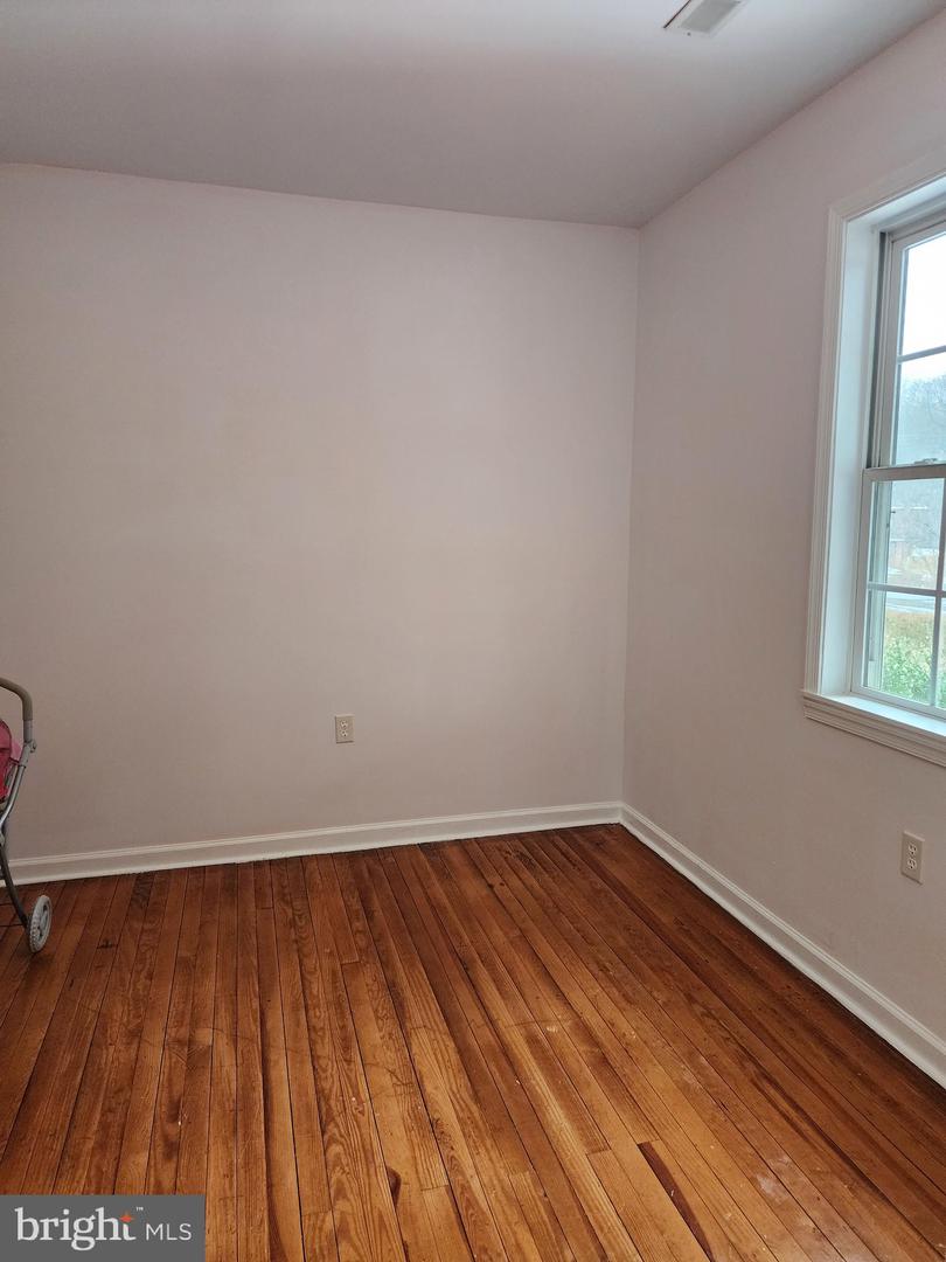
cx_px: 473
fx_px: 838
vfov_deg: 73.9
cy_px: 631
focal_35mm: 23
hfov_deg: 58.9
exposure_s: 1/120
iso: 640
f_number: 1.8
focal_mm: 6.4
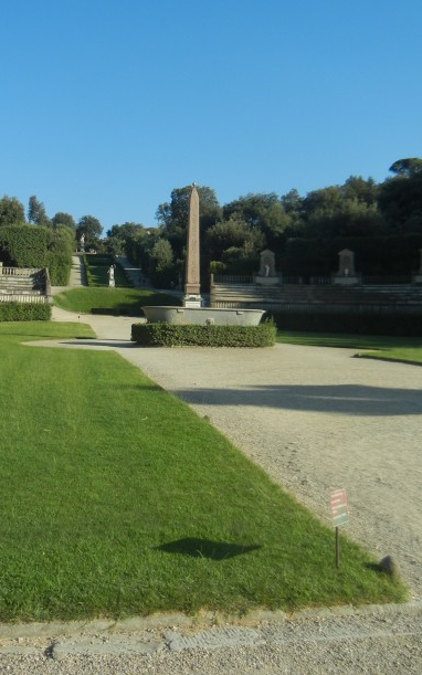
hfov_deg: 31.8
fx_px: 736
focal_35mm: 40
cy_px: 284
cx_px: 148
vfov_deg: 49.1
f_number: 7
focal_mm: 5.4
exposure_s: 1/330
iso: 160
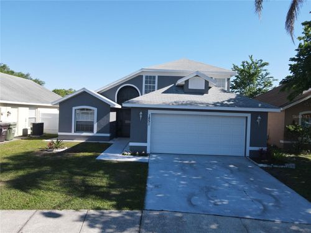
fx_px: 216
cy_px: 116
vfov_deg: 56.8
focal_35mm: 24
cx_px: 156
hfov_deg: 71.6
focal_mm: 4.5
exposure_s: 1/400
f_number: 2.8
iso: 100
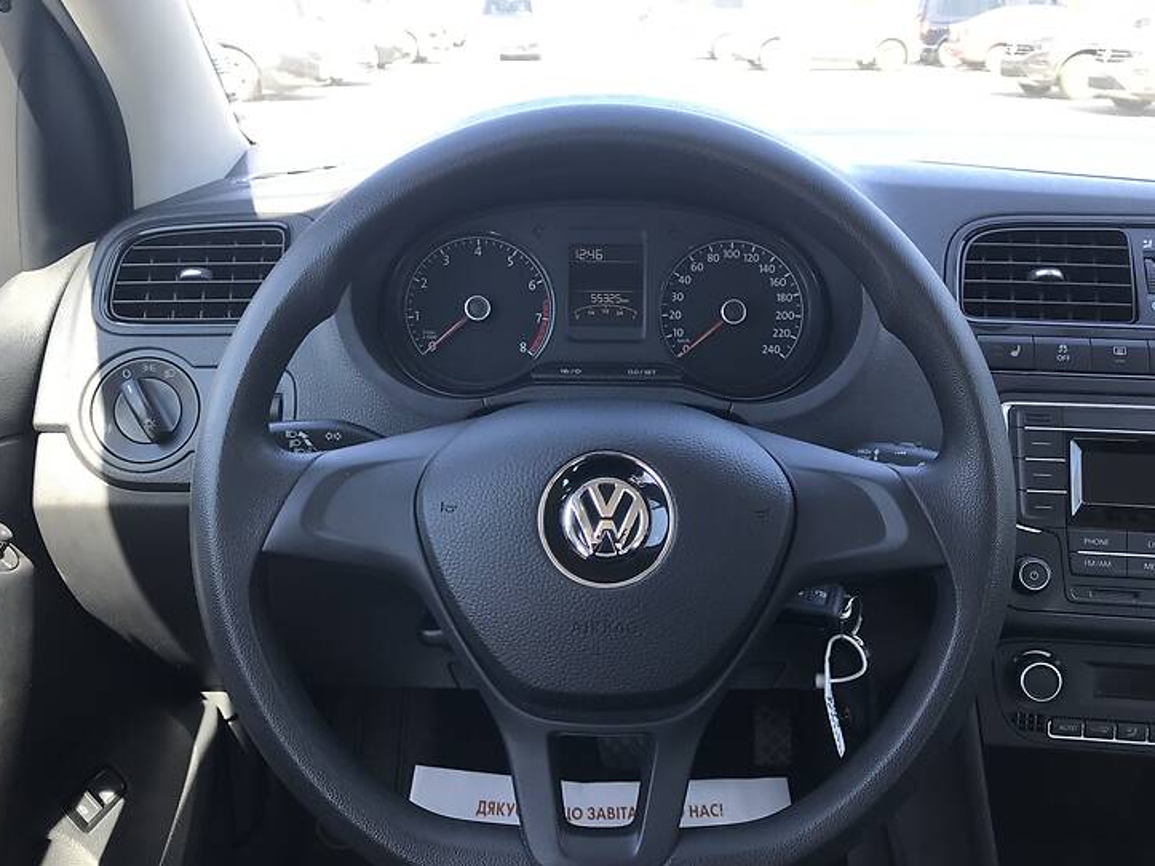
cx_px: 620
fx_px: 1034
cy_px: 428
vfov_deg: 45.4
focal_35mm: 31
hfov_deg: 58.3
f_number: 1.8
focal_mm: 4
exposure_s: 1/100
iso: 20
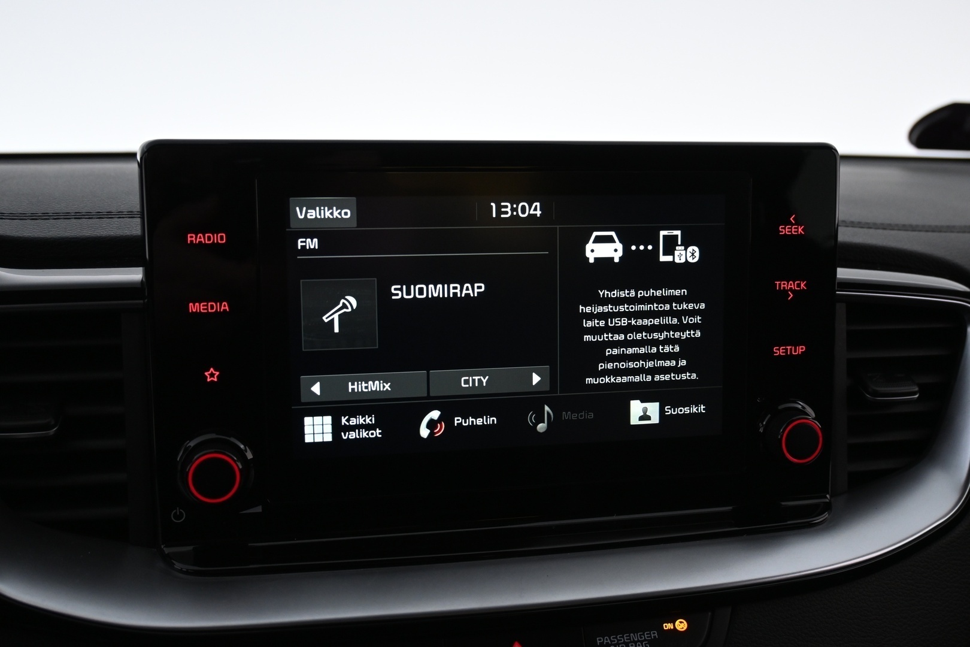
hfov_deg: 52.2
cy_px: 324
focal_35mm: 37
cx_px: 485
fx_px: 990
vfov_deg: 36.2
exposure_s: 1/40
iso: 1000
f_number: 4.2
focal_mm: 24.5
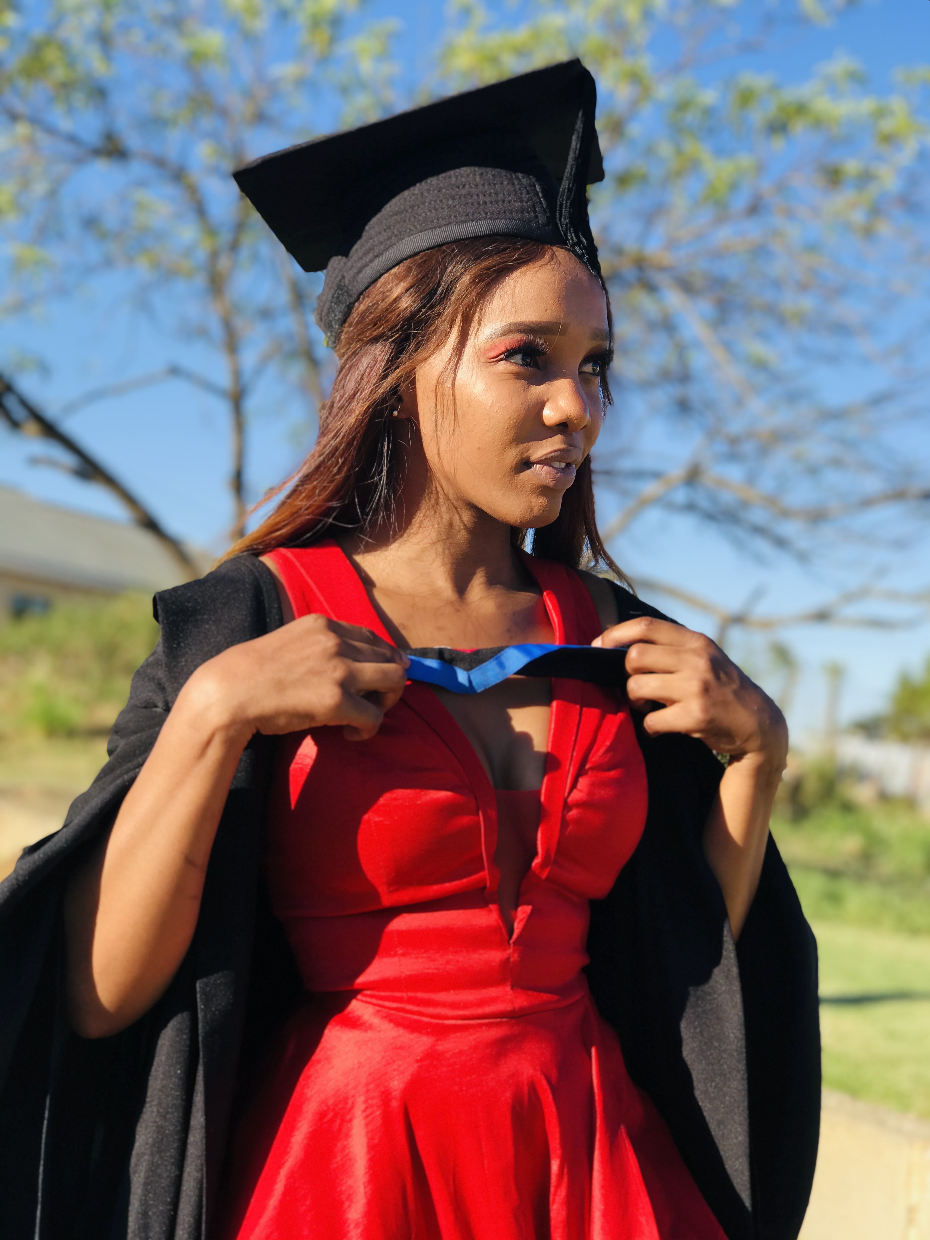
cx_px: 465
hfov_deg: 25.7
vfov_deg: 33.8
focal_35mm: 57
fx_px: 2042
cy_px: 620
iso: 20
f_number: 2.8
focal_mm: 6.6
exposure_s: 1/418
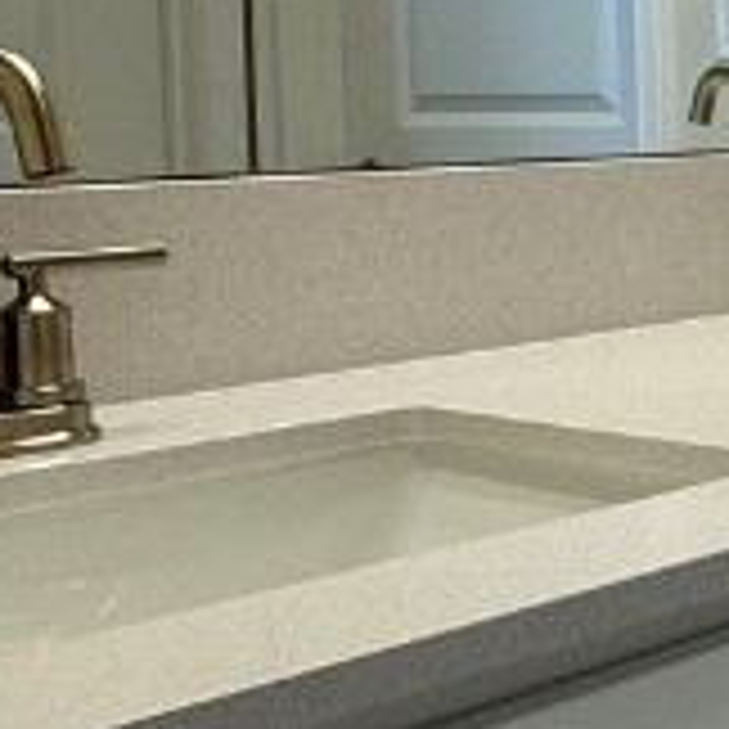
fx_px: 1858
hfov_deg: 18.1
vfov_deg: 22.0
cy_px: 194
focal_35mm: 78
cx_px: 1274
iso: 64
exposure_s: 1/120
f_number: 2.2
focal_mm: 2.22
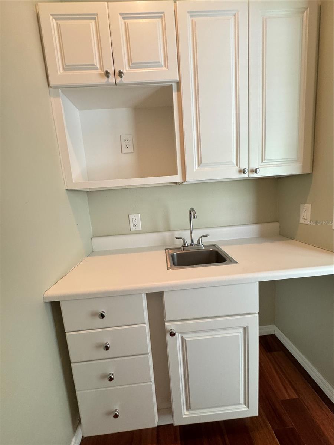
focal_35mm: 14
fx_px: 180
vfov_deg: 102.1
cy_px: 222
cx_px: 167
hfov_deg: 85.7
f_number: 2.2
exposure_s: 1/60
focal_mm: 2.22
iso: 250
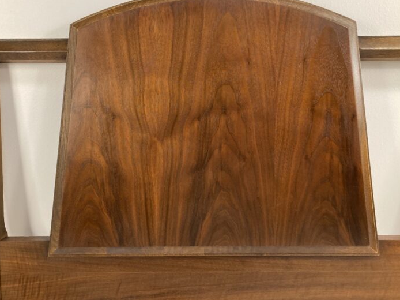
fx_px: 358
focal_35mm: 31
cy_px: 136
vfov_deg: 45.4
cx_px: 195
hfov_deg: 58.4
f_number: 1.8
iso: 200
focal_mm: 3.99
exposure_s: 1/60
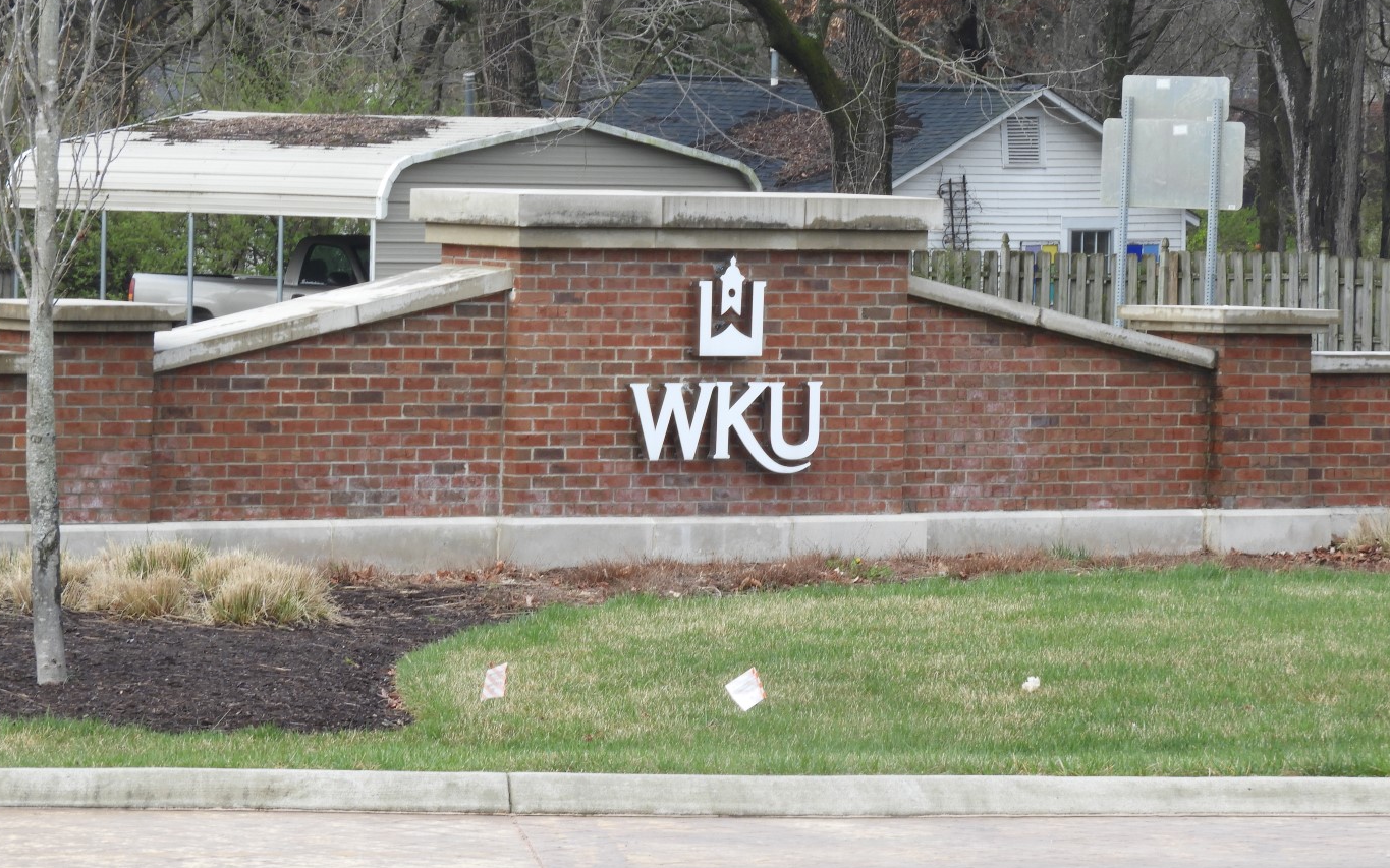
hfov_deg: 8.5
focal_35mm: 246
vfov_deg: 5.3
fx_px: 9319
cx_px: 689
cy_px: 388
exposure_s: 1/160
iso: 100
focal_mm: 39.4
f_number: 5.3
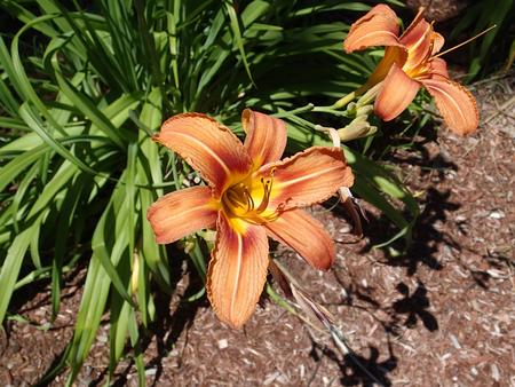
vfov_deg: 44.2
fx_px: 476
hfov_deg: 56.8
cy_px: 194
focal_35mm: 32
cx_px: 258
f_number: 9
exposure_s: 1/200
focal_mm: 5.9
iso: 100
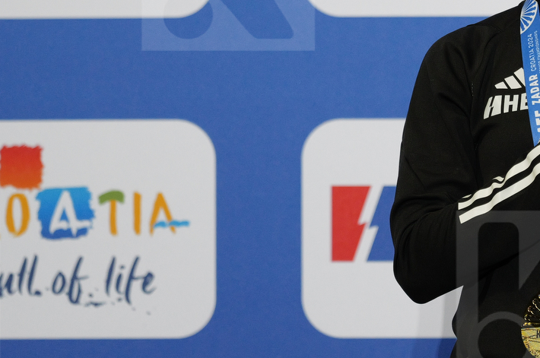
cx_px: 543
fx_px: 9016
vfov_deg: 2.3
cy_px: -33
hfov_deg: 3.4
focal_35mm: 602
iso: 1250
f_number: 2.8
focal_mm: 171
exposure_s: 1/500
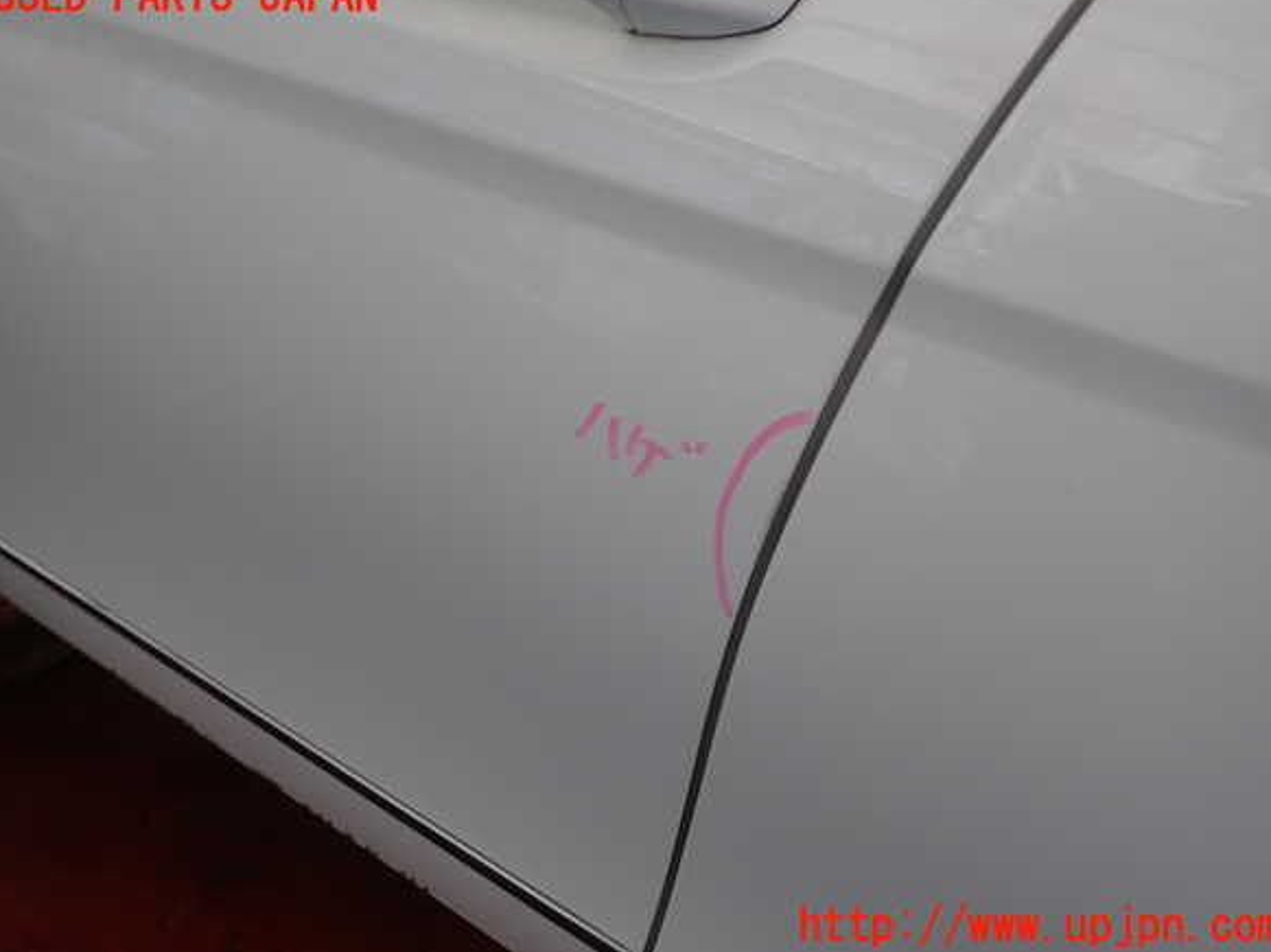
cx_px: 637
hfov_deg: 58.4
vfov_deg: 45.4
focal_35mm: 31
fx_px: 1138
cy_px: 462
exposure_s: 1/60
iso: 160
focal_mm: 5.4
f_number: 2.3
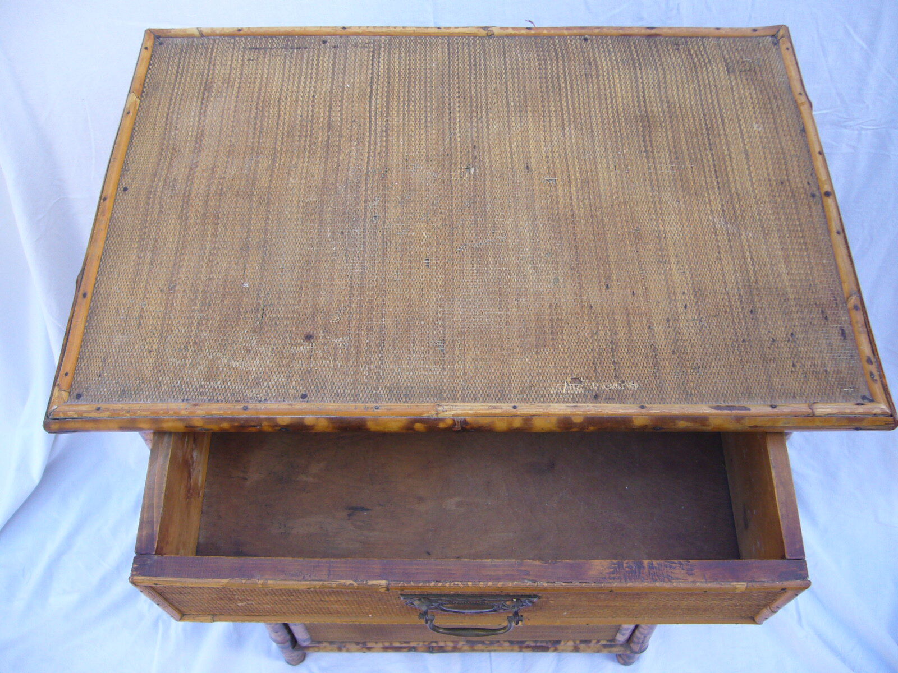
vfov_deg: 40.7
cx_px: 449
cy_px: 336
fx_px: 908
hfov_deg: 52.6
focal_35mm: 35
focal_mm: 5.8
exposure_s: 1/100
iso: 80
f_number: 2.8
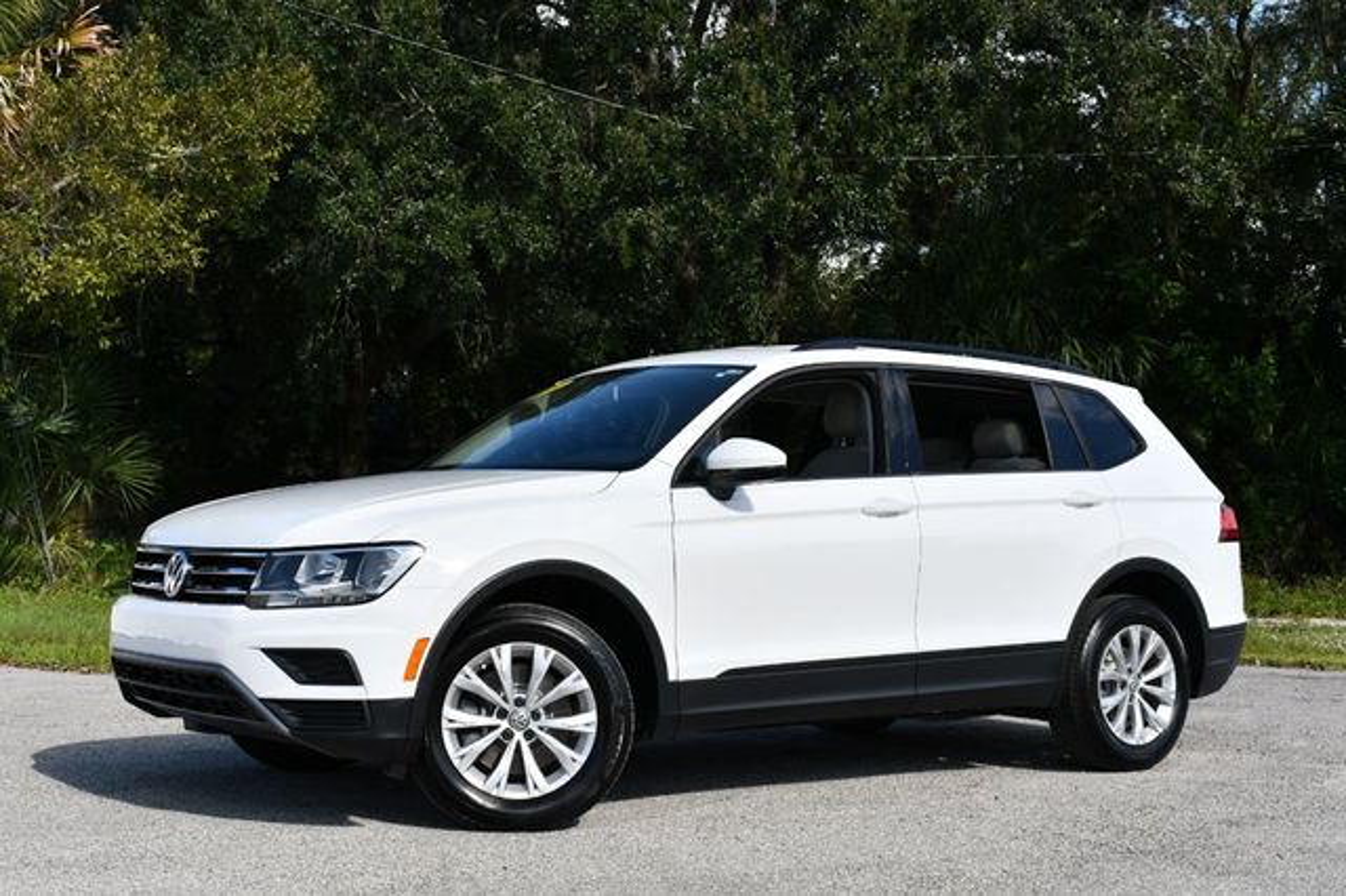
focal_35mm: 51
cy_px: 448
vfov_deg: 26.5
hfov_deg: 38.9
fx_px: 1906
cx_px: 673
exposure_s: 1/320
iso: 100
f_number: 9
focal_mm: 34
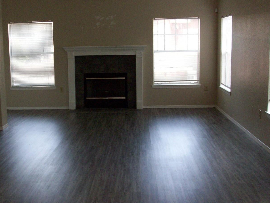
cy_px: 86
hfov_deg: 42.0
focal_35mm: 45
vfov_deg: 32.1
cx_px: 123
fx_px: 351
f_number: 2.8
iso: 160
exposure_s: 1/139
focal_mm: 5.7
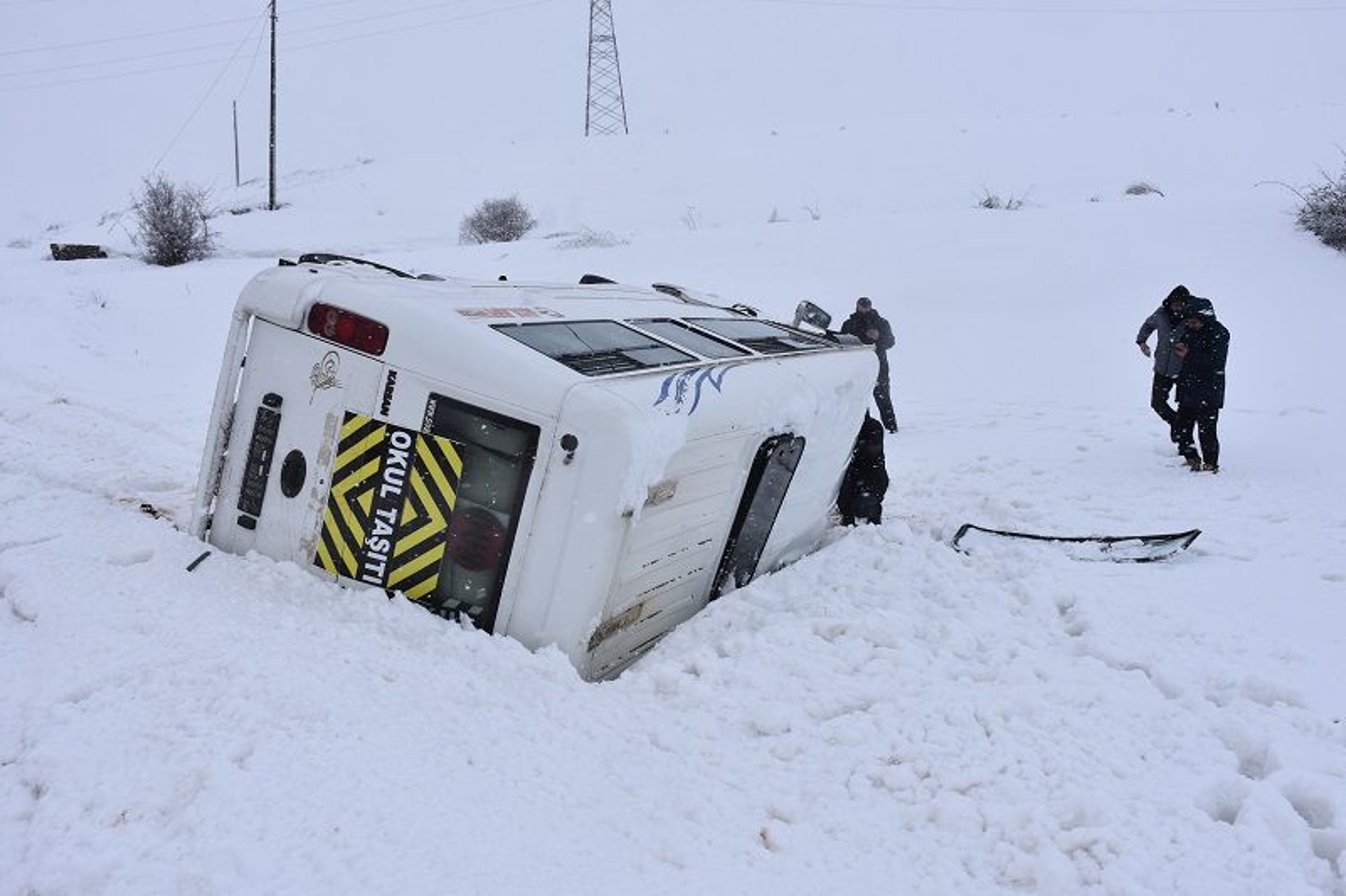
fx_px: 1514
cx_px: 673
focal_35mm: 40
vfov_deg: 33.0
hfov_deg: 47.9
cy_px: 448
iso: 160
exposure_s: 1/500
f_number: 8
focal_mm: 27
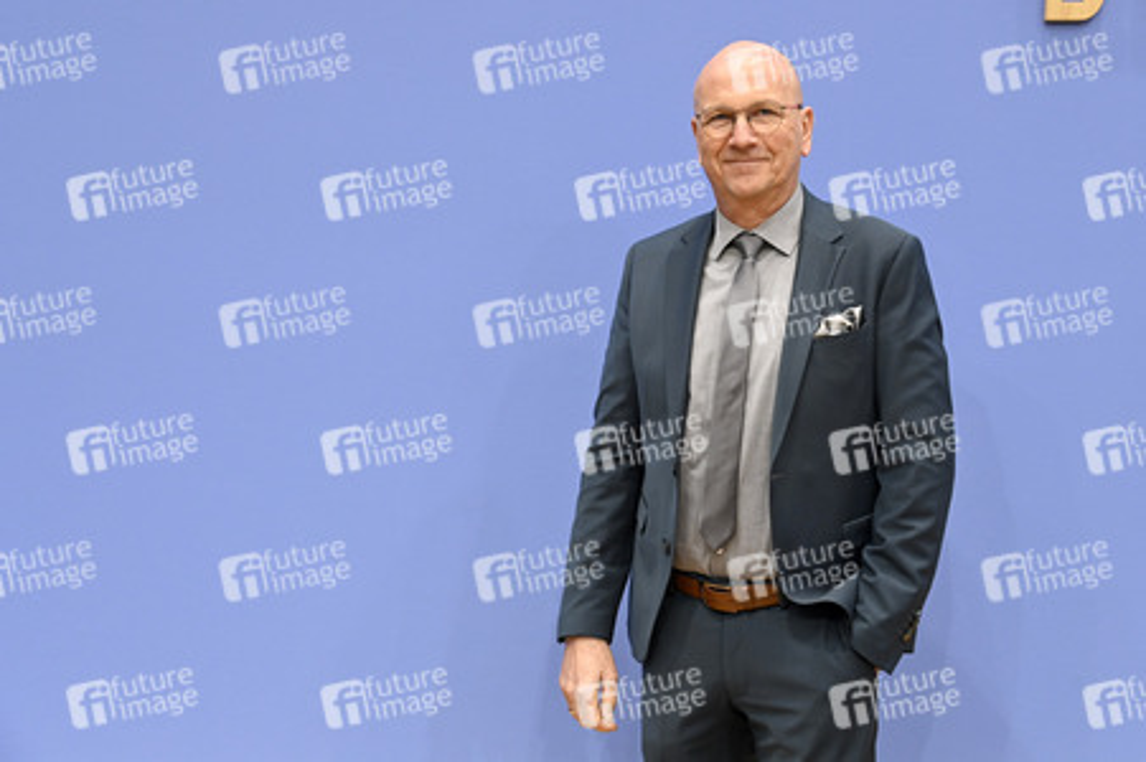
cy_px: 381
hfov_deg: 41.1
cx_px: 573
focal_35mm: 48
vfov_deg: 28.0
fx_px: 1527
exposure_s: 1/400
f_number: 4.5
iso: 5000
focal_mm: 48
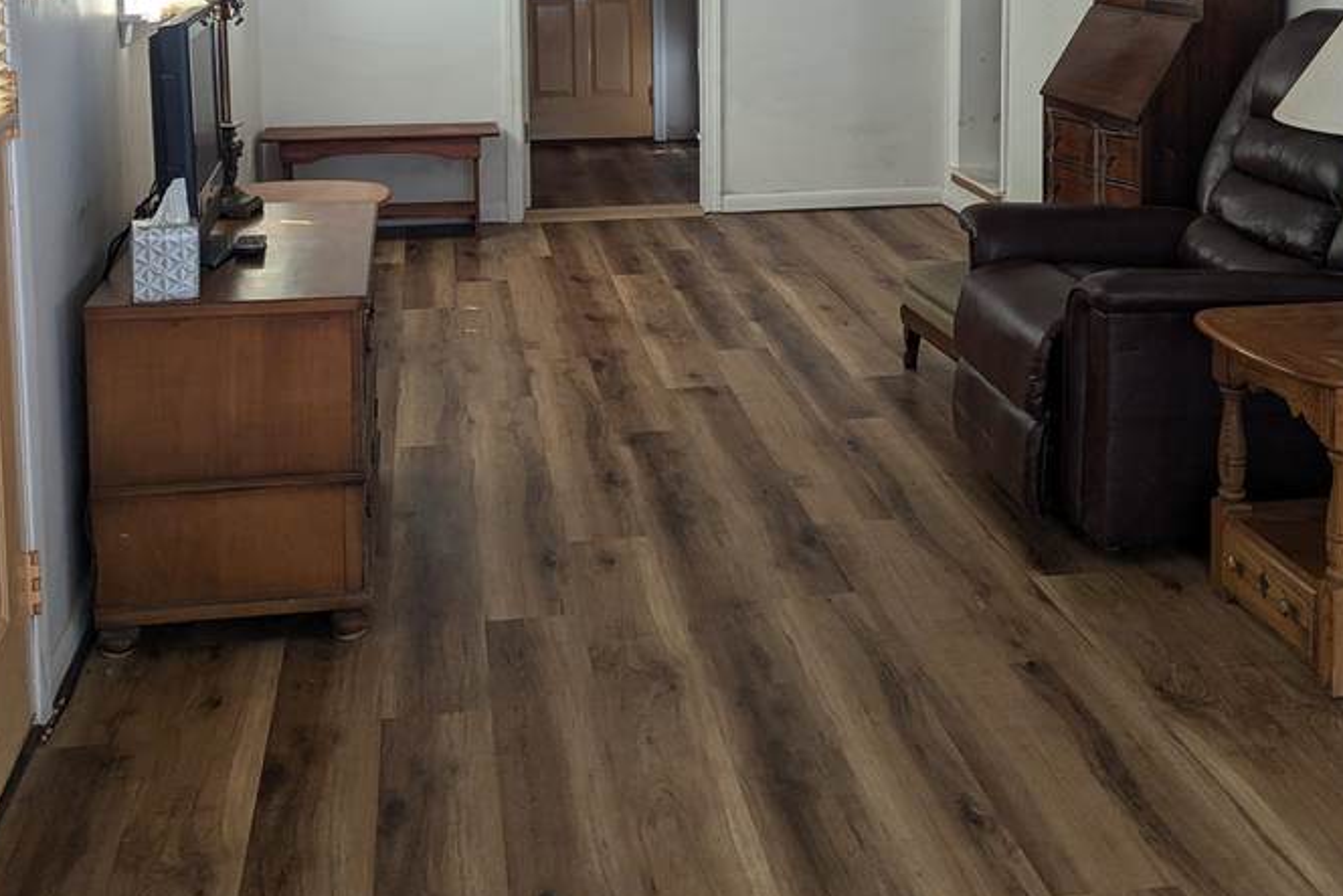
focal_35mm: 48
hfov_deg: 41.0
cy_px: 113
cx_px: 778
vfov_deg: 27.2
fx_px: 1791
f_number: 1.85
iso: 59
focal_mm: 6.81
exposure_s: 1/35
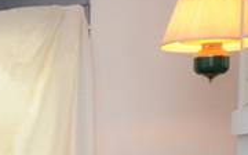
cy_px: 146
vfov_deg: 14.6
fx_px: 596
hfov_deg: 19.5
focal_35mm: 88
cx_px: -155
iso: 800
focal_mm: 13
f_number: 5.6
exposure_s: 1/50
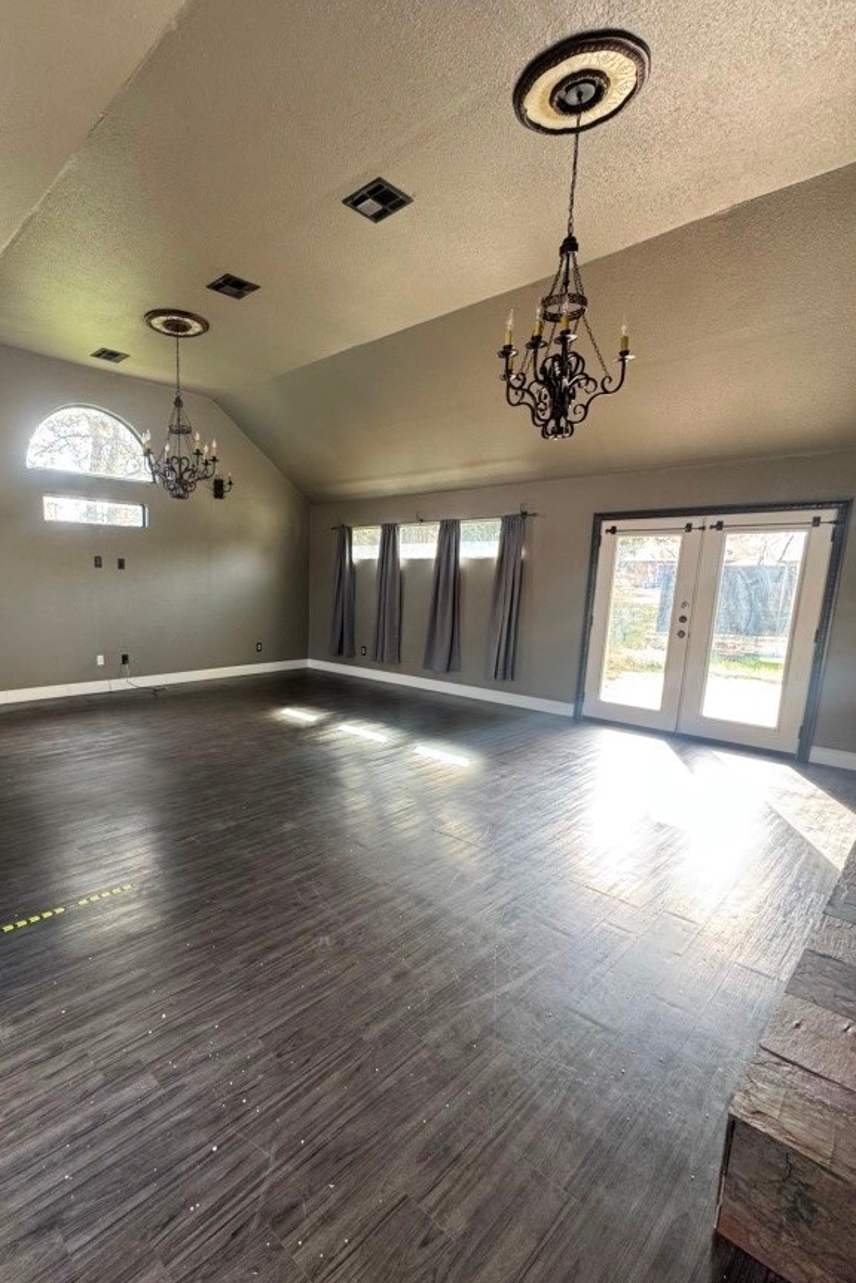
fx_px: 606
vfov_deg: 93.2
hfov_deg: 69.2
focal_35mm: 17
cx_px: 312
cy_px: 679
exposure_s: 1/99
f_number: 2.2
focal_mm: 2.22
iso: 200
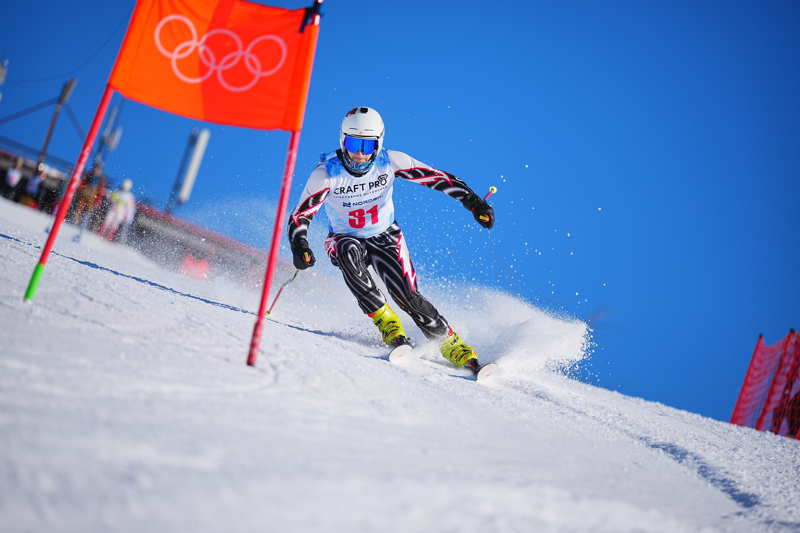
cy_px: 266
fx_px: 3622
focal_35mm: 163
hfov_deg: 12.6
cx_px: 400
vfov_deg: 8.4
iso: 100
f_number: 2.8
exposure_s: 1/4000
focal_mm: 163
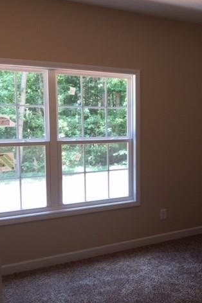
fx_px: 345
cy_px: 150
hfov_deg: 30.6
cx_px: 196
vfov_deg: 47.4
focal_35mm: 41
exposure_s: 1/40
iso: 32
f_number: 2.2
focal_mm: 4.15
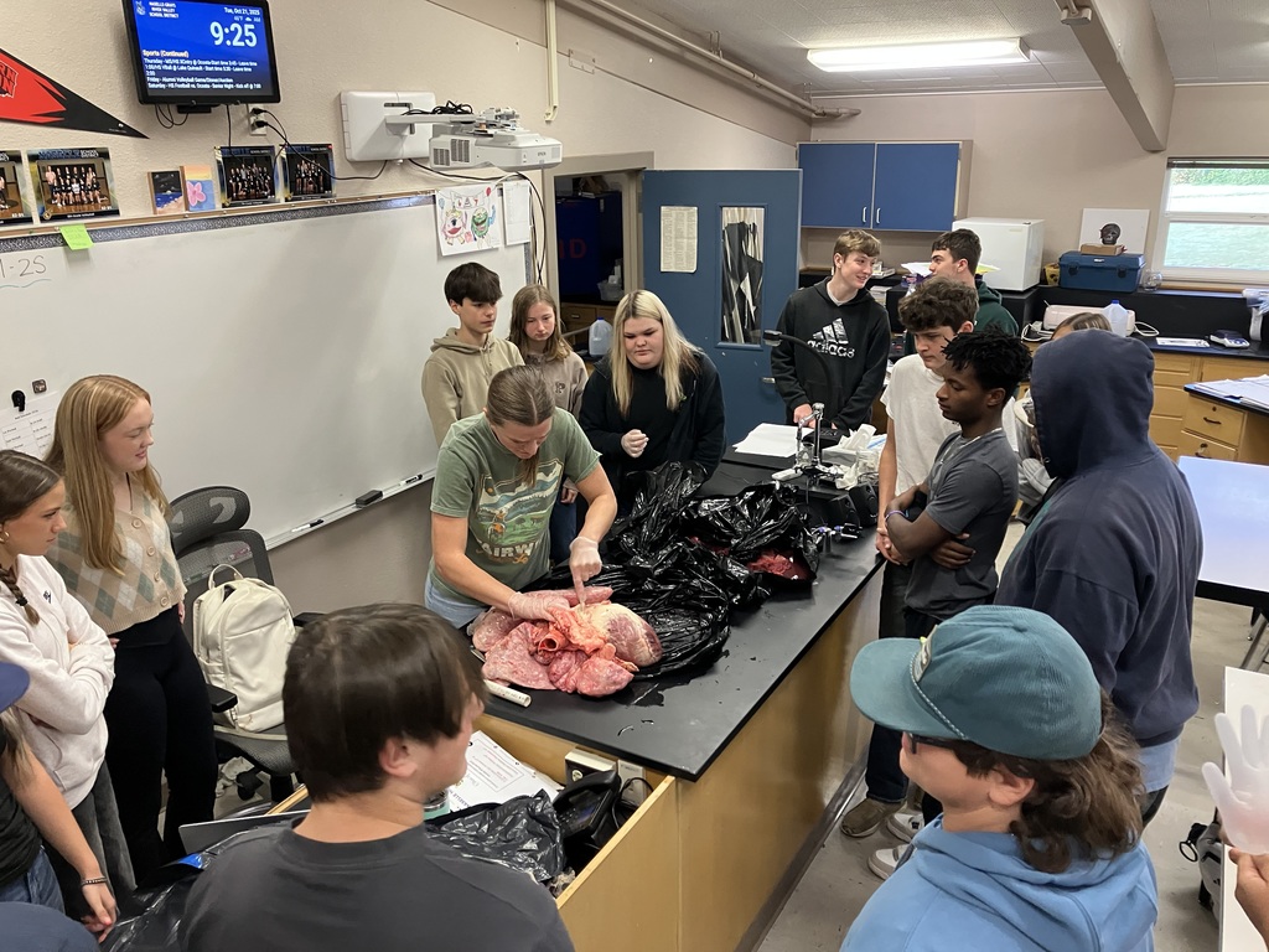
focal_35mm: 28
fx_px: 1026
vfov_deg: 49.7
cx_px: 634
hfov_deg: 63.4
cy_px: 476
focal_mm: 3.99
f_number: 1.8
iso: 250
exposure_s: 1/60
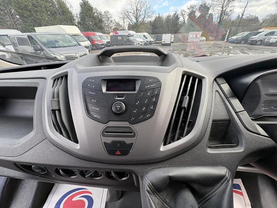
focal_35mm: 14
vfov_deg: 85.7
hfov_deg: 102.1
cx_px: 138
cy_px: 104
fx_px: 112
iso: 80
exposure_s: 1/99
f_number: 2.2
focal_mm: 2.22
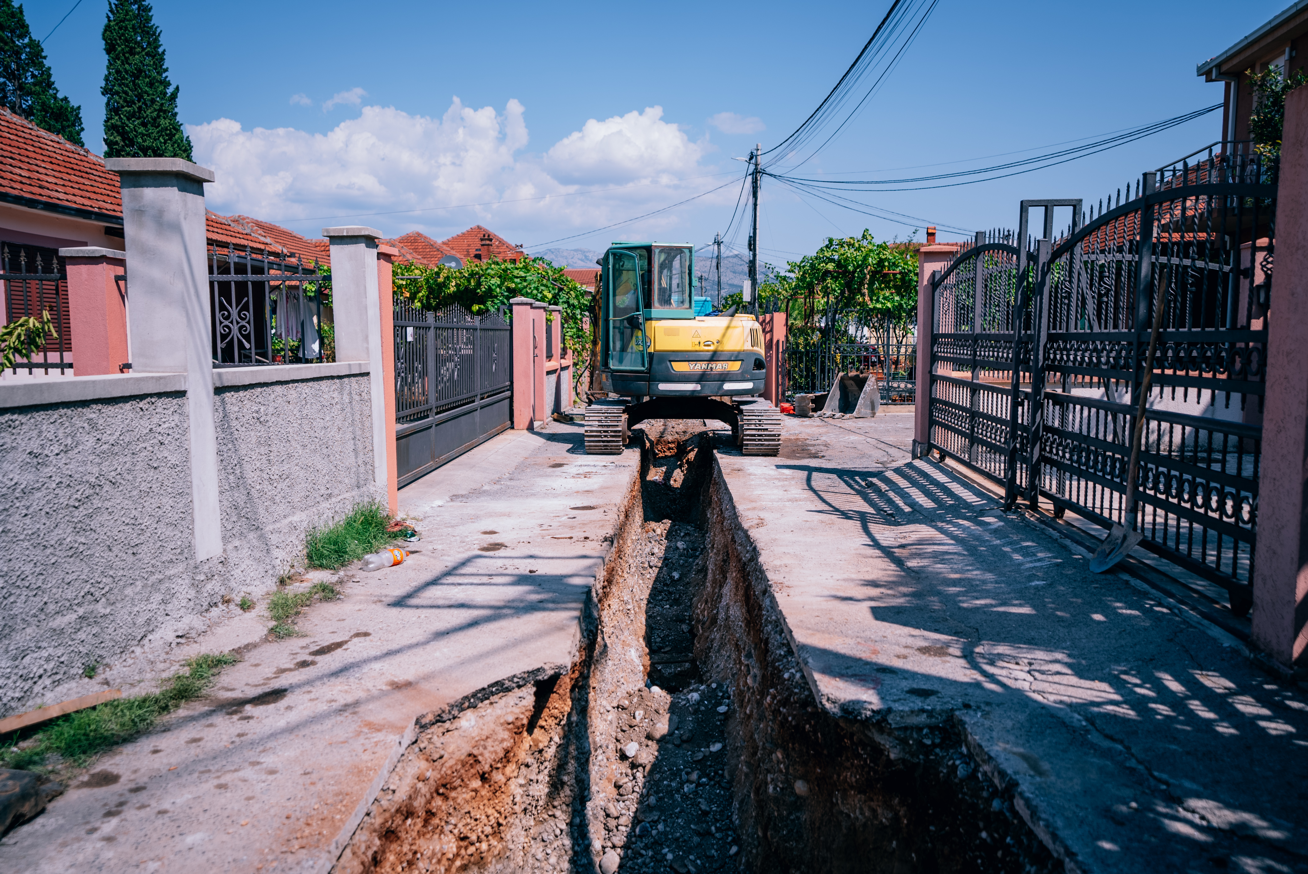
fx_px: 1018
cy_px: 437
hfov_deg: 65.4
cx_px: 654
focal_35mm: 28
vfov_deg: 46.5
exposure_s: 1/640
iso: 160
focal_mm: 28
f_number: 2.8
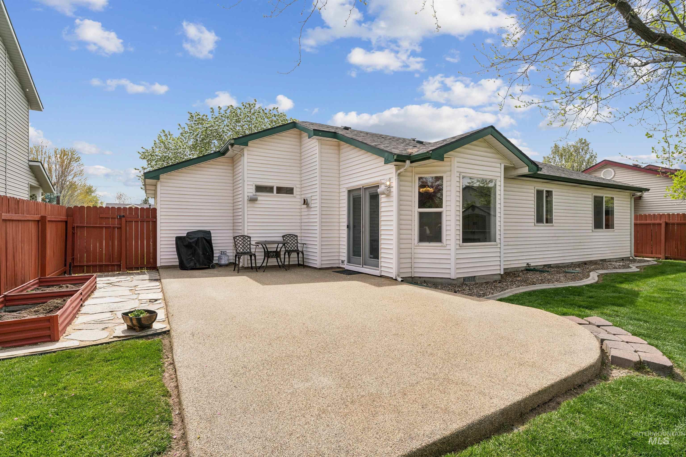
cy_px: 228
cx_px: 343
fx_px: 339
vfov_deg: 68.0
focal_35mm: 18
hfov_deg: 90.6
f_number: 13
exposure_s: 1/320
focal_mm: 17.8
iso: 400
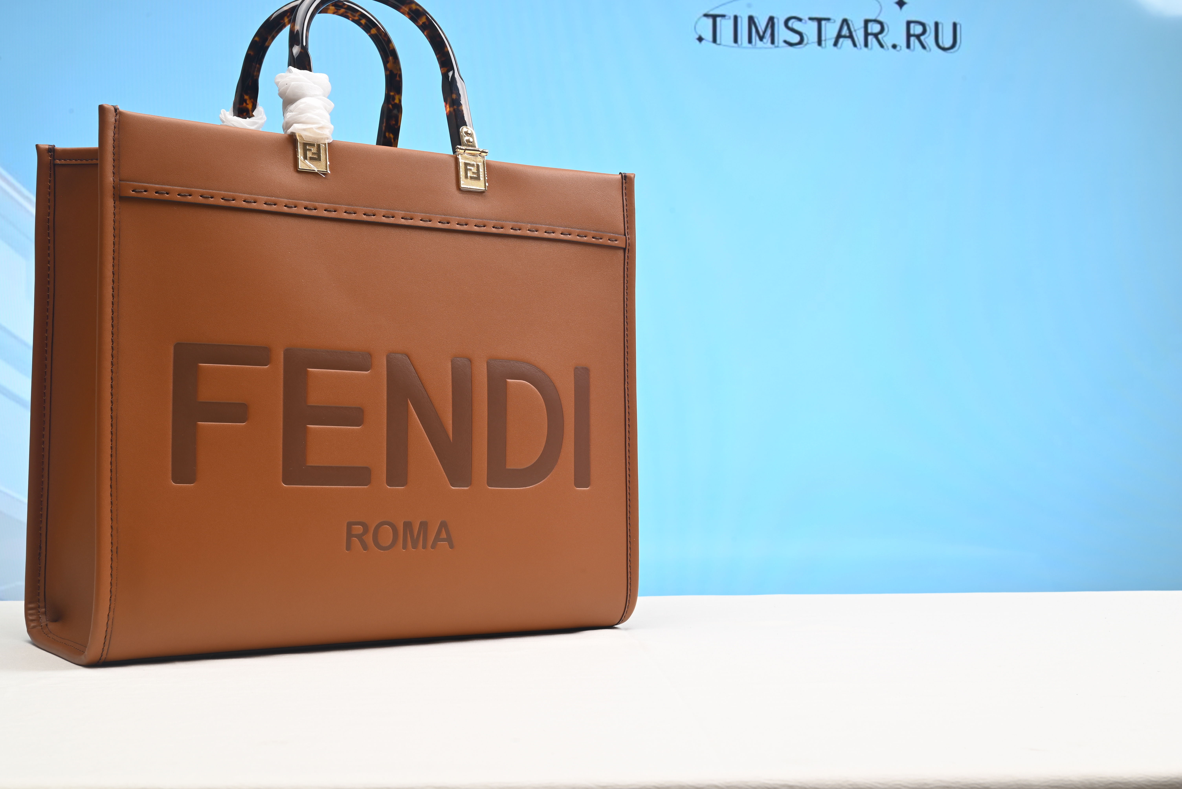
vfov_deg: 30.5
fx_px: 1445
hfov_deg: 44.5
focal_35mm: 44
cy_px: 394
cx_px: 591
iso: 100
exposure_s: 1/2
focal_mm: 44
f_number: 16
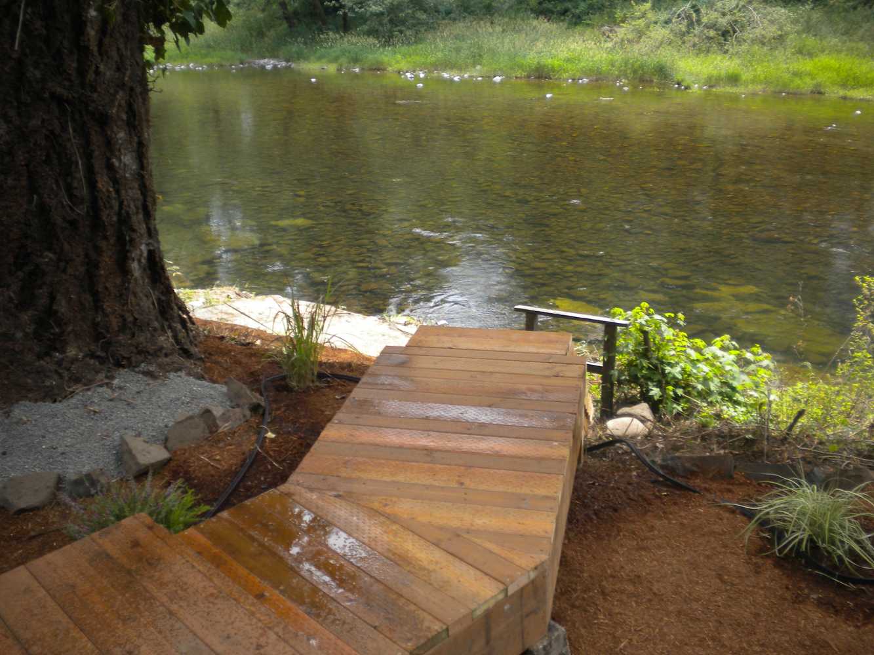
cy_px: 328
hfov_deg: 52.6
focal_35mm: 35
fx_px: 884
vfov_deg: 40.7
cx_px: 437
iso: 80
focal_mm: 6.3
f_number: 3.1
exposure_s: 1/127
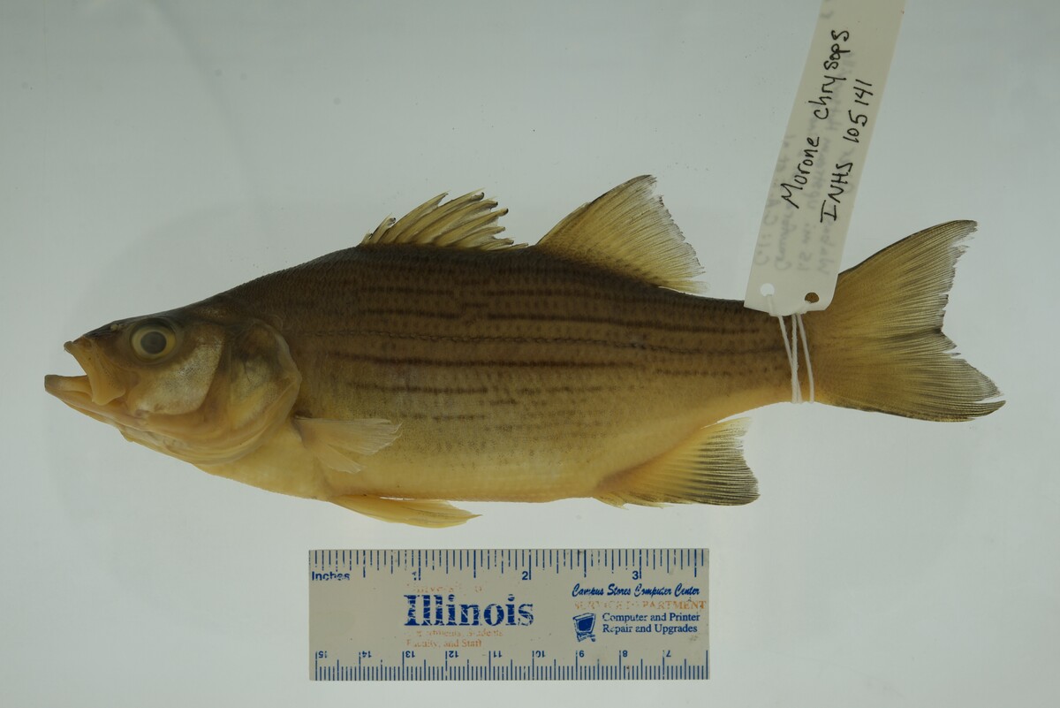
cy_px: 354
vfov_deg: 22.6
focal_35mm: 60
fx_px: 1767
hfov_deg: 33.4
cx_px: 530
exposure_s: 1/160
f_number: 10
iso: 100
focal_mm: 60
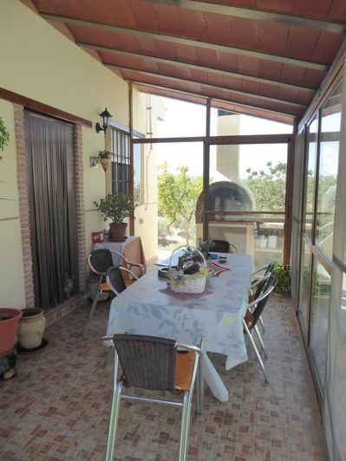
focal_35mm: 25
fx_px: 333
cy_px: 230
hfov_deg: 54.9
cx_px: 173
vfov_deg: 69.4
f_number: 3.3
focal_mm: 4.3
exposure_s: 1/160
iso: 160
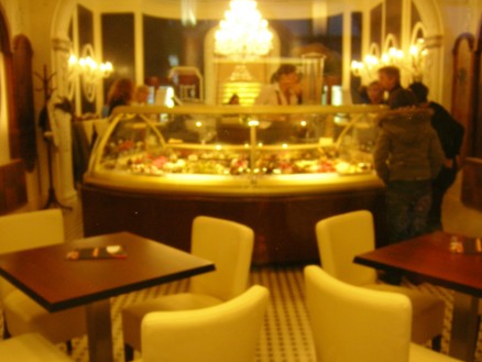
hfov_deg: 50.1
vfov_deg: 38.7
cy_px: 184
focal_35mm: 37
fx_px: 515
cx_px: 239
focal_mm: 60
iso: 128
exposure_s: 1/20
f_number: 2.8
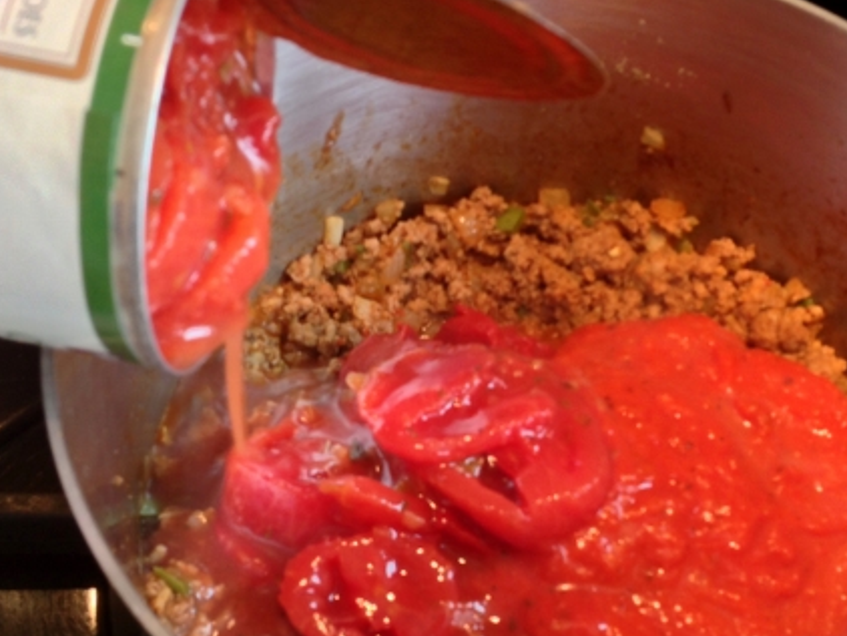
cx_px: 446
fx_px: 1224
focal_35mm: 50
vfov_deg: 29.0
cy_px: 409
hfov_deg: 38.2
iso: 50
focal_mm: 4.12
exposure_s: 1/20
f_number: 2.4
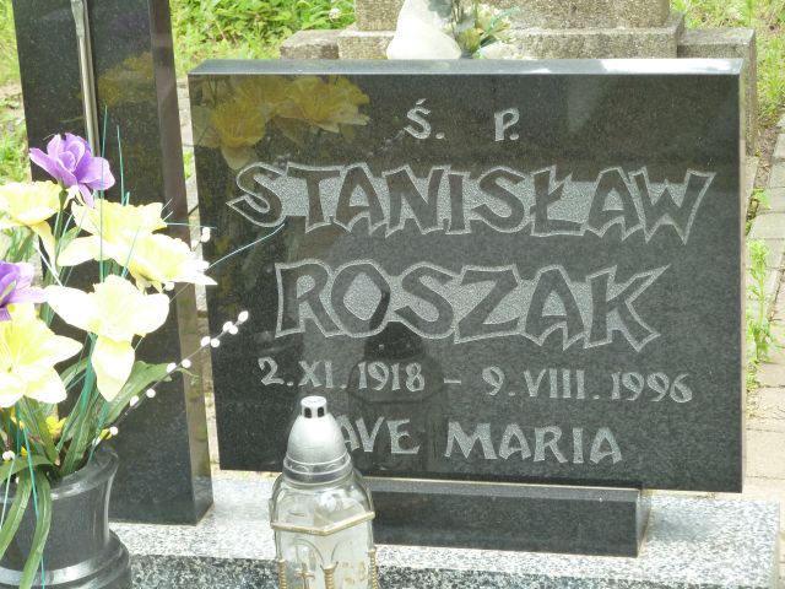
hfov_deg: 20.4
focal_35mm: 96
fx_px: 2177
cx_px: 392
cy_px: 294
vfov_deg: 15.4
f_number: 4.3
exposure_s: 1/50
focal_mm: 15.8
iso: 125
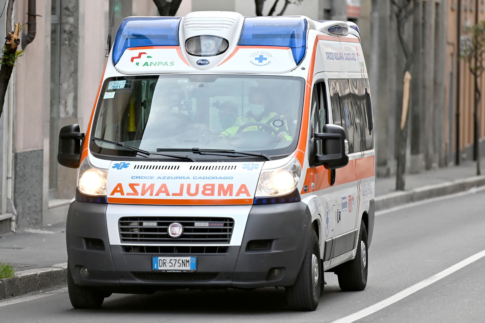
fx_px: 2694
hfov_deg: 10.3
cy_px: 162
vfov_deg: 6.9
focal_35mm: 200
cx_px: 242
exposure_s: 1/250
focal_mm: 200
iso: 320
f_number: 2.8
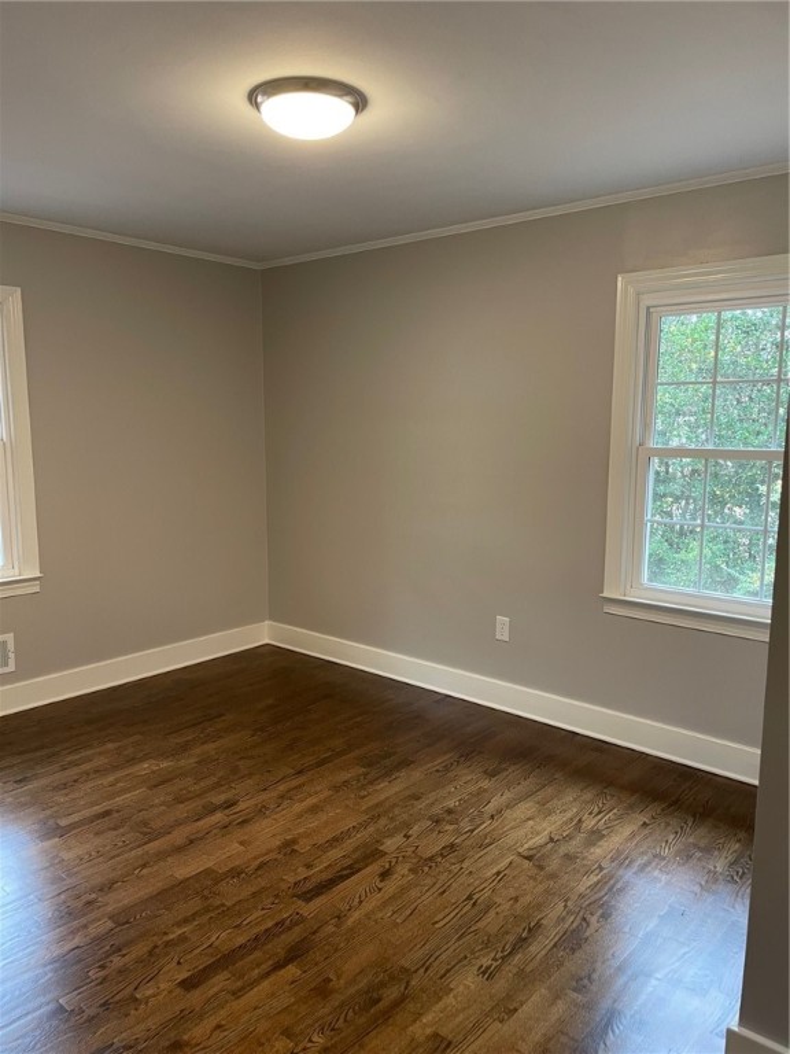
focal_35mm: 26
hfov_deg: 53.1
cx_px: 395
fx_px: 791
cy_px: 527
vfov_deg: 67.3
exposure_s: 1/60
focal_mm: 4.2
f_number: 1.6
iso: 200
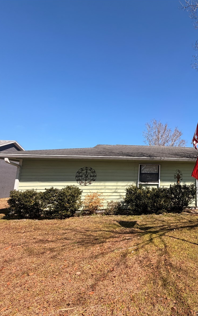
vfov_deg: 85.1
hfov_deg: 49.8
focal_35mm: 20
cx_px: 193
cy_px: 158
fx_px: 173
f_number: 2.2
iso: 32
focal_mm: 2.22
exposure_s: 1/770
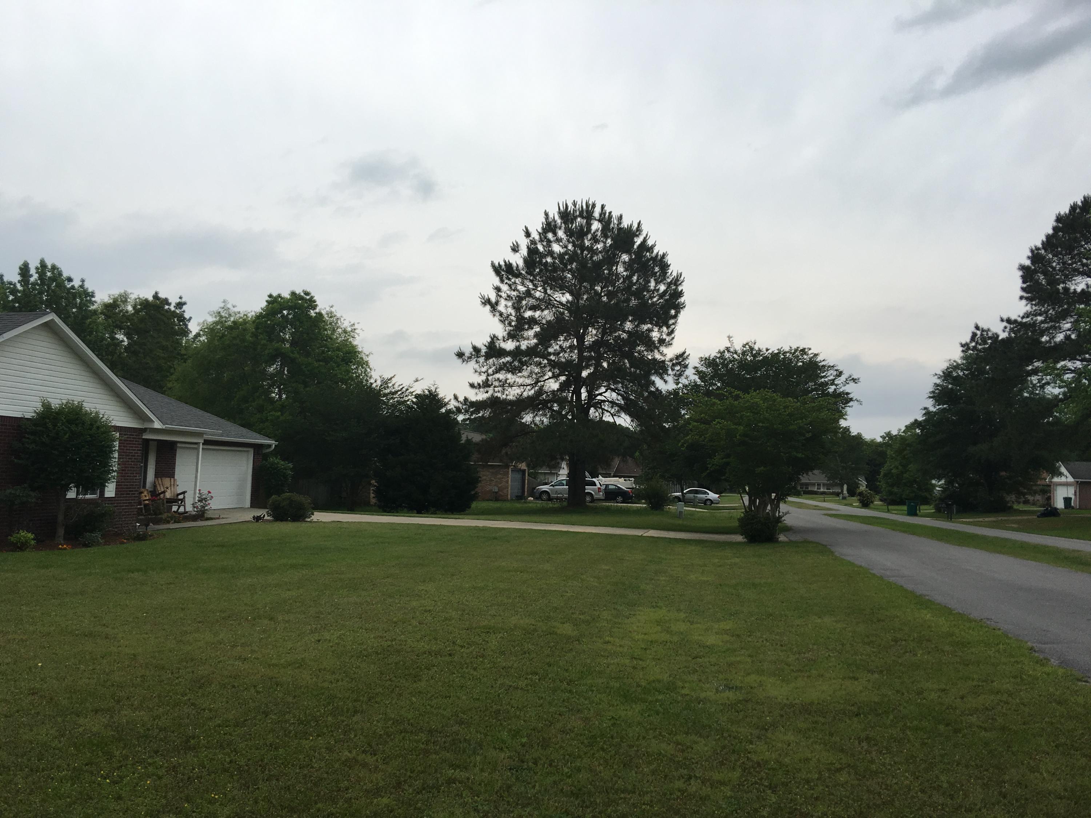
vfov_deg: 48.2
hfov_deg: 61.7
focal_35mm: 29
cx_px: 546
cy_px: 409
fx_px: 914
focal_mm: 4.15
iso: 25
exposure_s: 1/630
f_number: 2.2
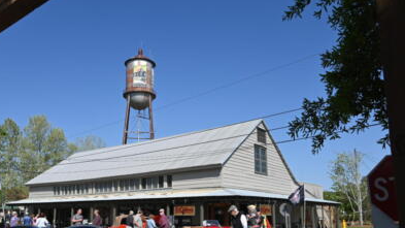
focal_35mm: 32
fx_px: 344
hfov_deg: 60.8
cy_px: 160
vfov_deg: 36.1
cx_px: 176
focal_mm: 24
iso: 100
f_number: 7.1
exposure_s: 1/400
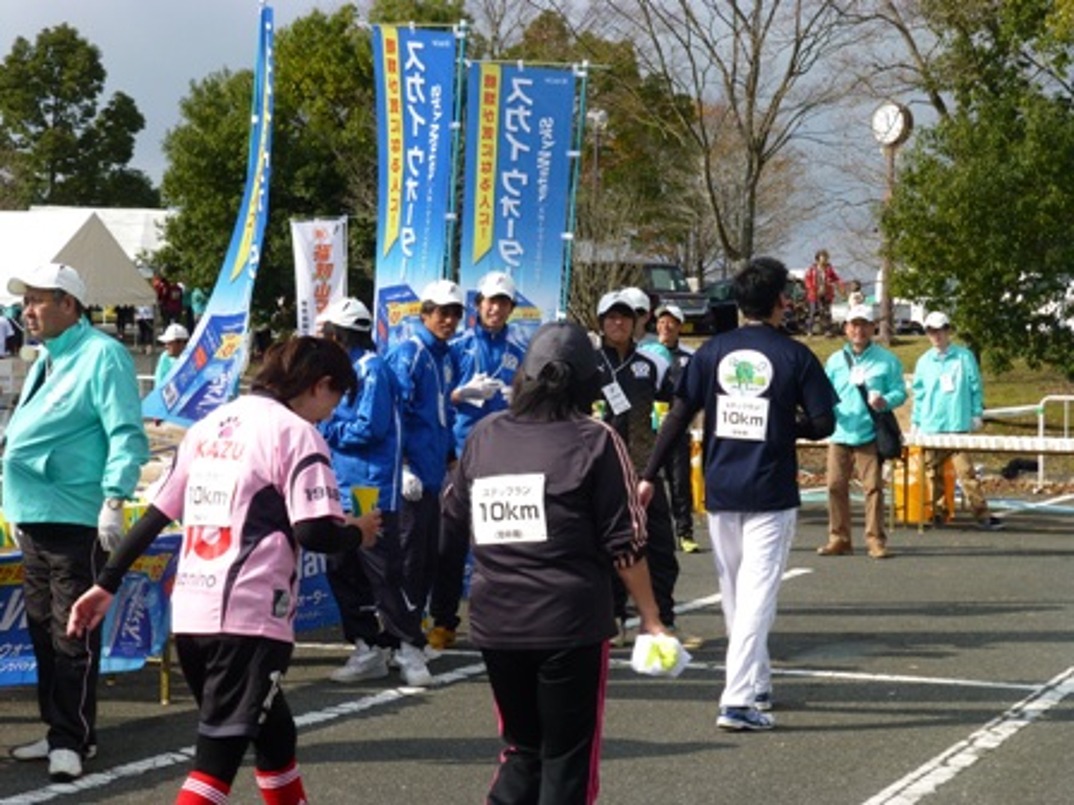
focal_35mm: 85
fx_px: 2637
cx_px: 537
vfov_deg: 17.4
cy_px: 402
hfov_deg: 23.0
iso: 100
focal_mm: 15.1
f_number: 5.2
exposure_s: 1/500
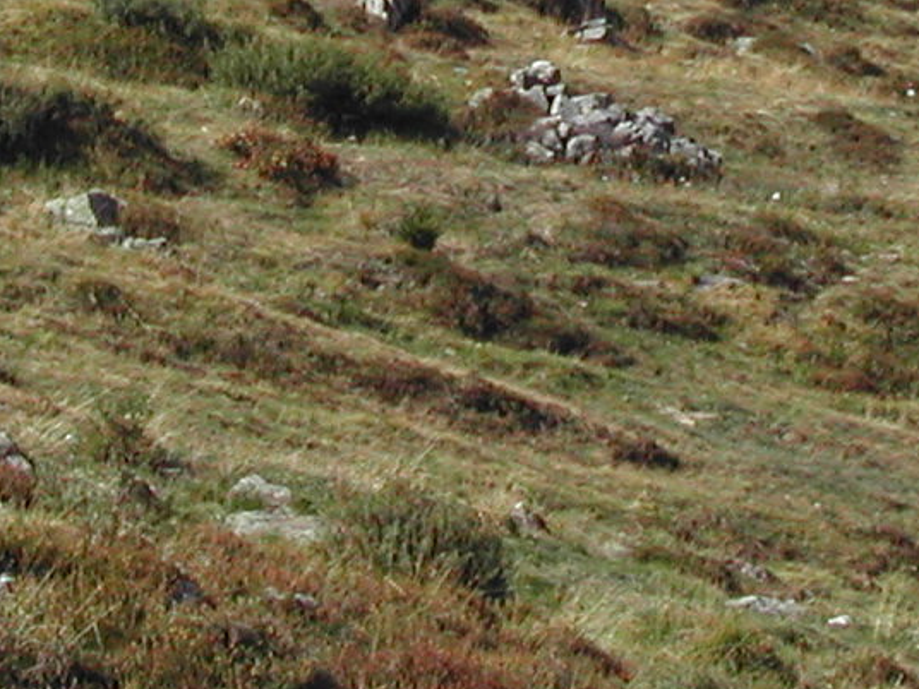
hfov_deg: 7.7
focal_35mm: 256
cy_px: -249
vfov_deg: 5.8
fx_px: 6796
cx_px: 423
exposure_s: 1/142
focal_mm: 14.2
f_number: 10
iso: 100
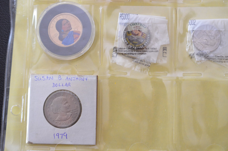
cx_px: 114
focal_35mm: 60
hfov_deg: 33.5
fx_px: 379
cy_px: 76
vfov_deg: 22.5
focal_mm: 40
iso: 1250
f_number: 4
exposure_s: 1/60
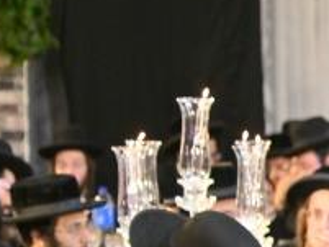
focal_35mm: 284
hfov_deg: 6.6
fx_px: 2701
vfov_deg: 5.2
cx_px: 787
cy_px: 338
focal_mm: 58
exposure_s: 1/100
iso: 400
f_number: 4
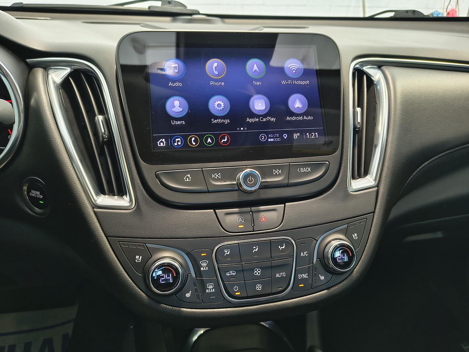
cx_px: 234
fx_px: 325
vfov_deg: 56.8
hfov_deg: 71.6
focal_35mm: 24
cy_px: 176
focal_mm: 5.56
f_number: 1.8
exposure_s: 1/60
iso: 551
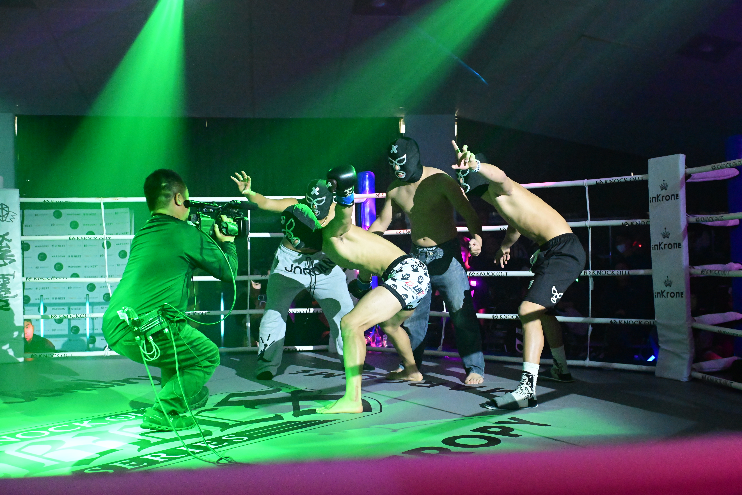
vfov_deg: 33.4
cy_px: 248
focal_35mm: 40
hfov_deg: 48.5
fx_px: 824
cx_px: 371
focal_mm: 40
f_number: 4.5
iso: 20000
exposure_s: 1/500
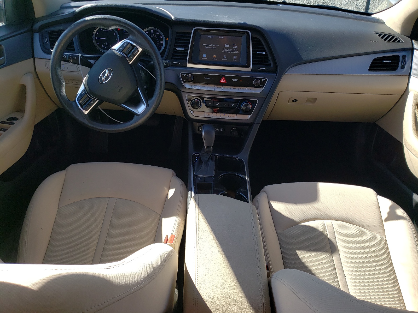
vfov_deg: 53.1
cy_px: 156
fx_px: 314
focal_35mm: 26
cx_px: 209
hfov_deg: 67.3
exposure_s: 1/714
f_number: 1.5
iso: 50
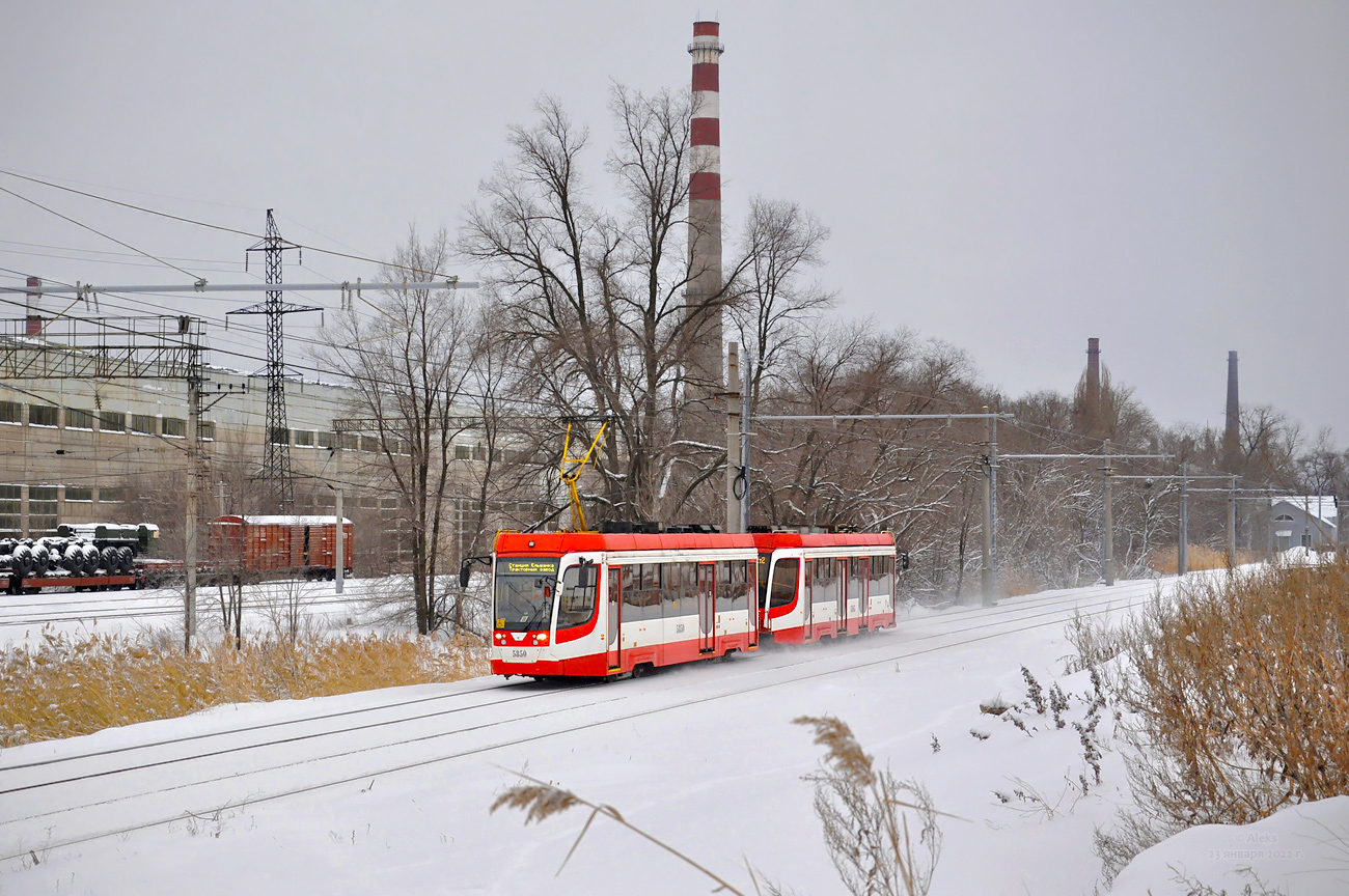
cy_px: 448
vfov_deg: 23.7
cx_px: 674
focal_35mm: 57
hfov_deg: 35.1
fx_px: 2134
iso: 200
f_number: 6.3
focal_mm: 38
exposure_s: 1/320
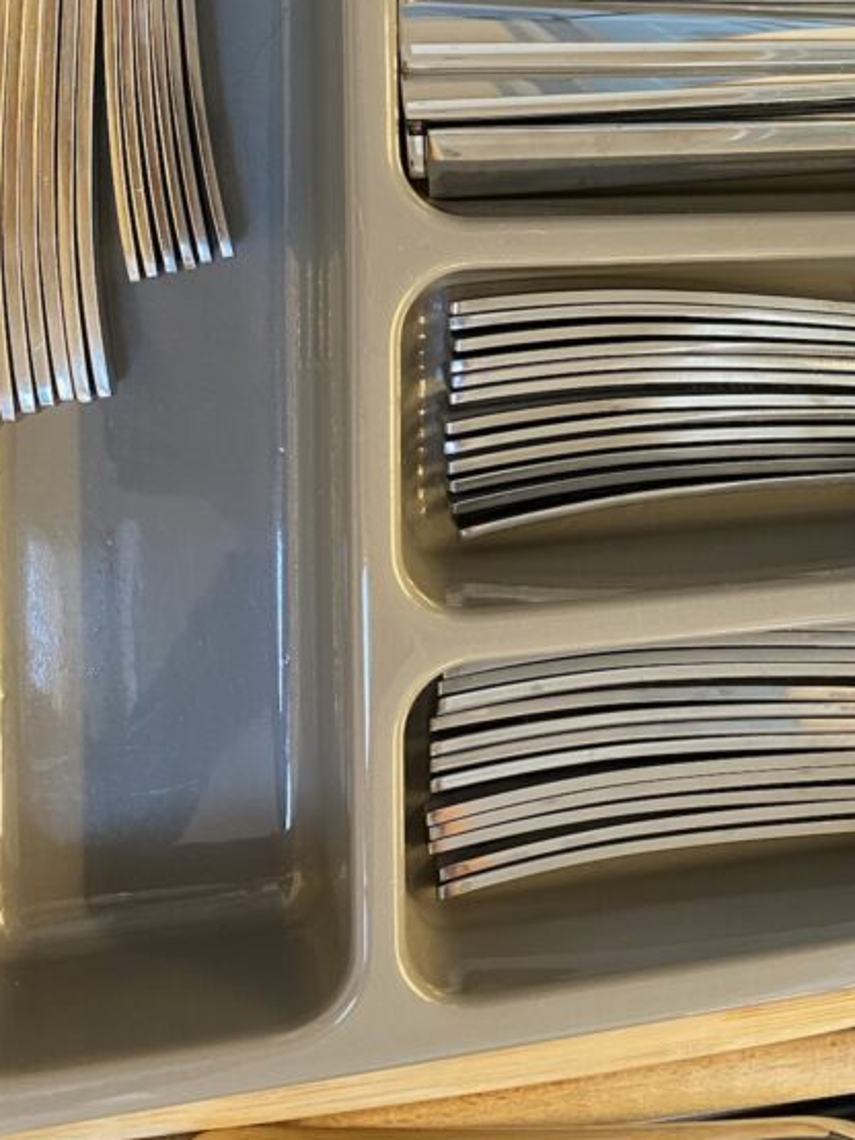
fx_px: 1581
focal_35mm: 48
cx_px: 726
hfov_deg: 29.3
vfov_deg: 37.8
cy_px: 185
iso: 250
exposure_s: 1/50
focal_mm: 4.25
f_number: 1.8
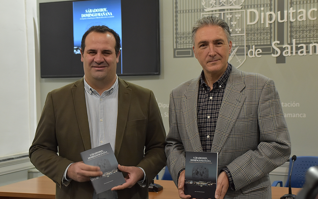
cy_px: 96
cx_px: 158
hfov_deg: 33.0
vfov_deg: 21.0
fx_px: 537
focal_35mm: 62
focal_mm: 40
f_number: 4.8
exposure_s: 1/60
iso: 1600
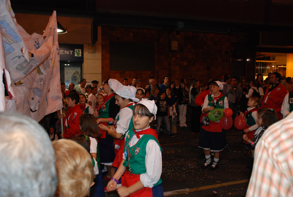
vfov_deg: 40.1
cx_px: 146
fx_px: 269
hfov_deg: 57.1
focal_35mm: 33
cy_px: 98
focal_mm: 22
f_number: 3.8
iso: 800
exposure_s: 1/60
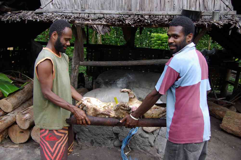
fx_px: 251
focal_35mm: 38
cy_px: 80
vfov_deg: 35.4
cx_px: 120
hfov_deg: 51.3
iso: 100
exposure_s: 1/45
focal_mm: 25
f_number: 4
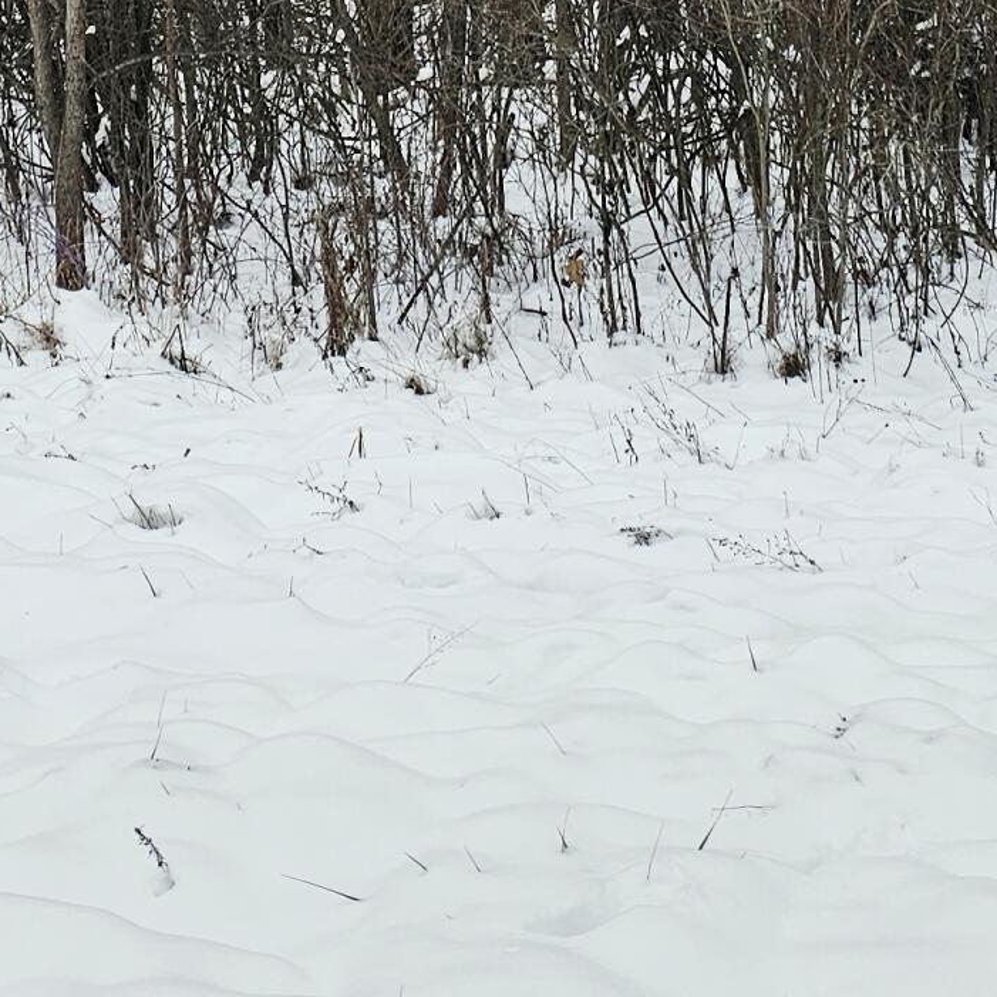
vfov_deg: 17.5
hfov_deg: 19.8
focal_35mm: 87
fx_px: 2835
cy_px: -589
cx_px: 265
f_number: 1.7
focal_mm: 6.3
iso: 12
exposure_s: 1/120
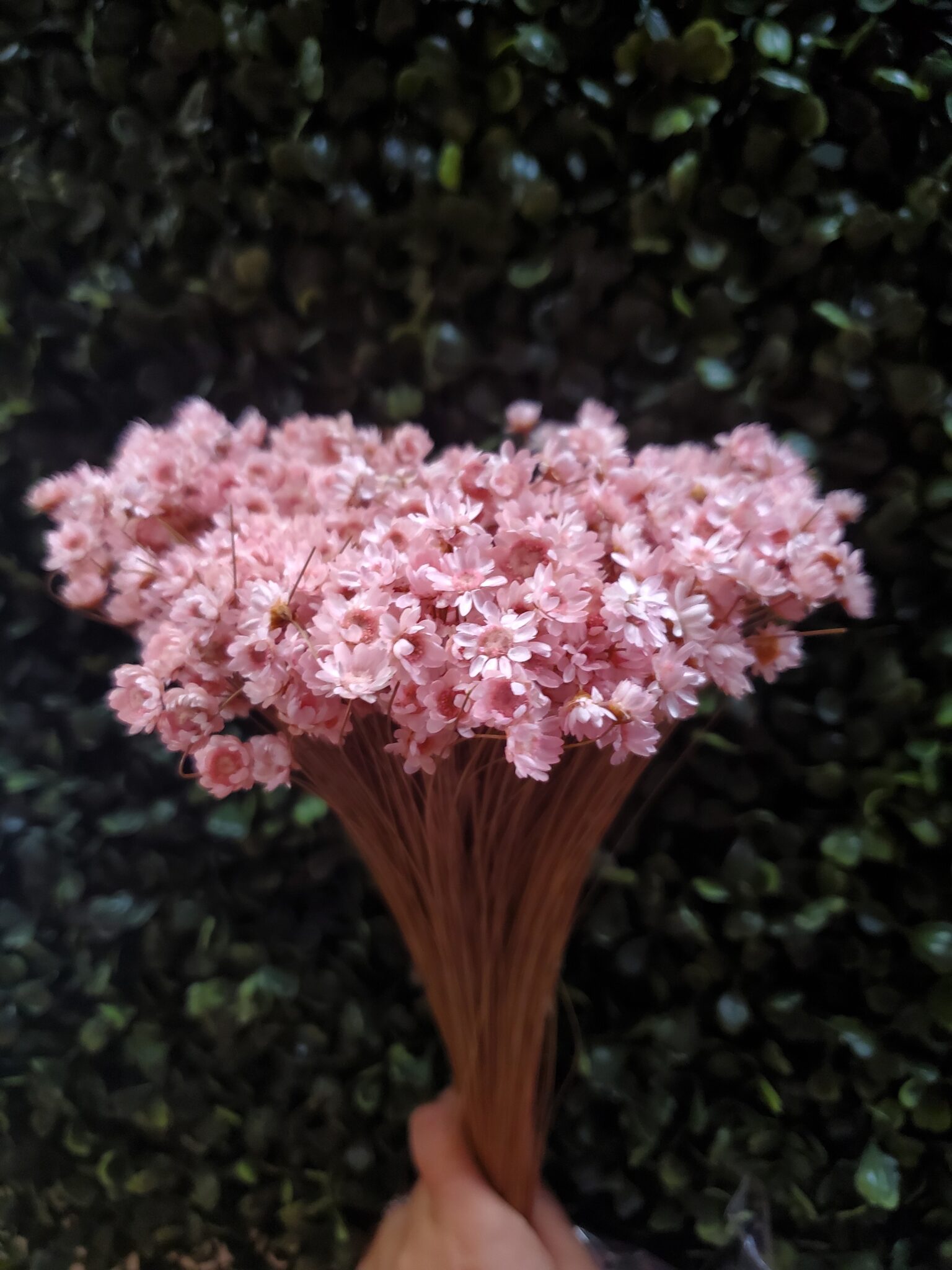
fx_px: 953
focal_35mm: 26
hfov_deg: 53.1
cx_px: 476
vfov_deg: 67.3
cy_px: 635
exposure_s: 1/40
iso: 250
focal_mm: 4.3
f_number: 1.5
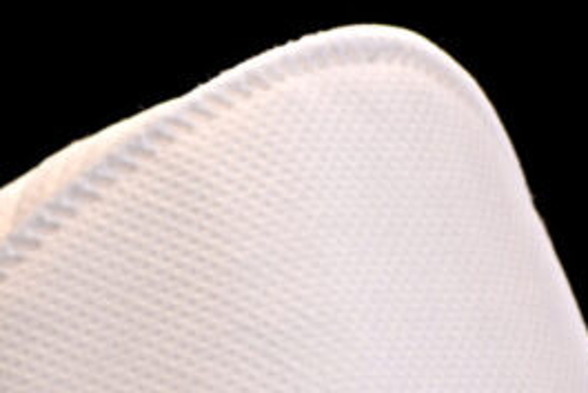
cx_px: 146
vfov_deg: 2.6
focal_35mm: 535
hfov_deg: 3.9
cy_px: 333
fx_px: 8738
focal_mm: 105
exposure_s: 1/8
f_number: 11
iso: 100
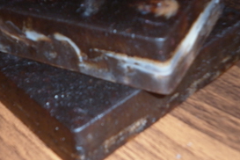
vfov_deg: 20.3
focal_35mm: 67
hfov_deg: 29.9
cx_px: 84
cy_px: 61
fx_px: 447
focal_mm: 7.1
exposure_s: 1/40
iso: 100
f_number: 3.3
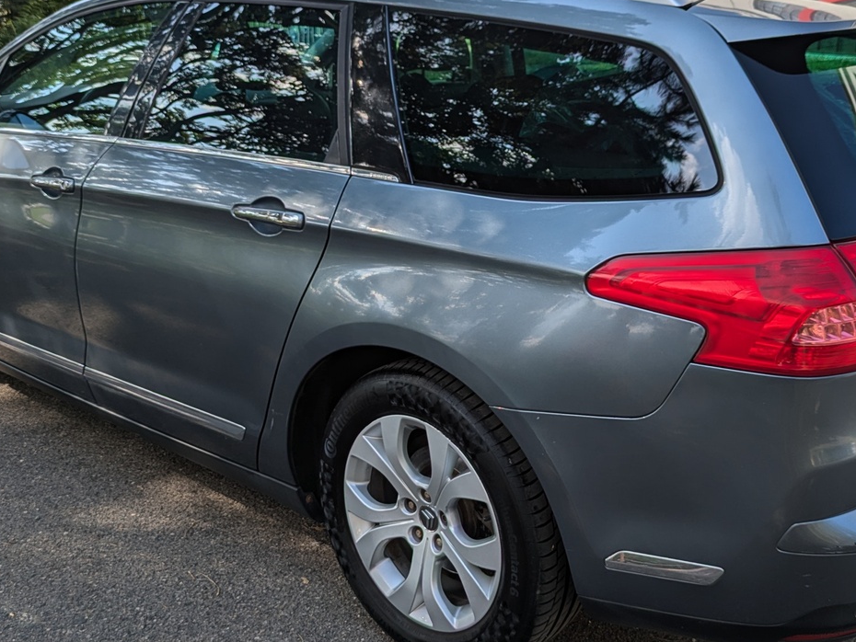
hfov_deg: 43.8
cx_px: 446
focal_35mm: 43
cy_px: 289
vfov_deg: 33.6
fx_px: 1064
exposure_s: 1/1481
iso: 44
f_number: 1.89
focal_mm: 5.43
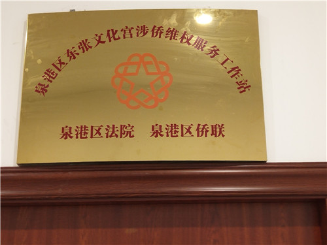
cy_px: 122
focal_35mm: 60
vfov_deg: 24.4
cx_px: 164
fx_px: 567
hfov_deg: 32.2
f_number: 1.8
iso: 190
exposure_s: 1/50
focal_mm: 3.95
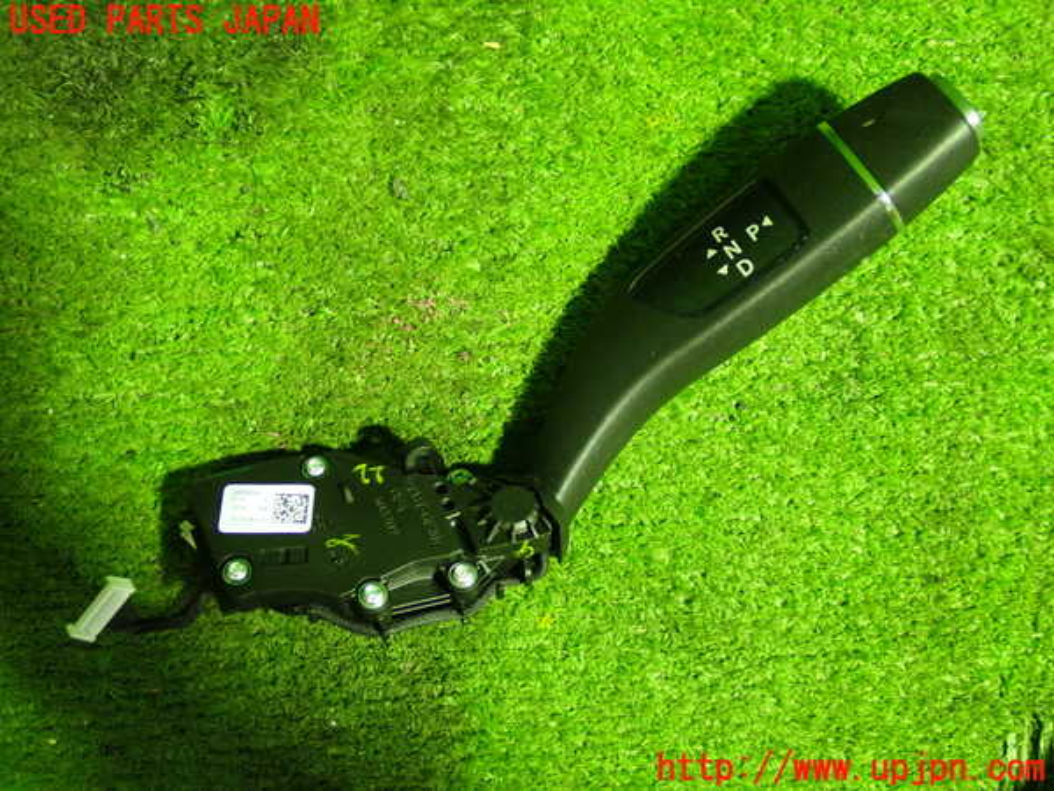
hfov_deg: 45.8
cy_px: 396
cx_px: 527
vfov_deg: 35.1
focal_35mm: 41
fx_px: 1248
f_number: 2.8
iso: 800
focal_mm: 7.31
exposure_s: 1/30
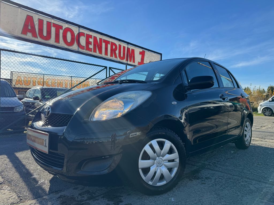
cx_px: 137
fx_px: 190
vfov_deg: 56.8
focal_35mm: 24
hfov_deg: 71.6
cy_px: 102
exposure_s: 1/3096
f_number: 1.78
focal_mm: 6.76
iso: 80
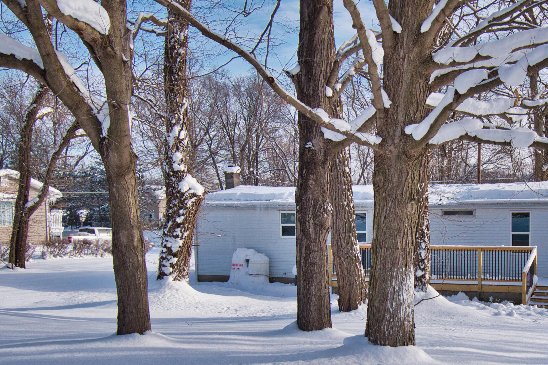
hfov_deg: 36.9
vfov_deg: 25.6
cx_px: 435
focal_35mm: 52
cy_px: 281
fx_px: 791
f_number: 8
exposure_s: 1/2000
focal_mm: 20
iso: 640
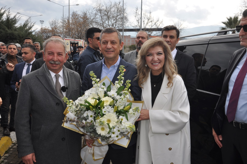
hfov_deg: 53.2
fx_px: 247
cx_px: 124
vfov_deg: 36.8
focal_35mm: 36
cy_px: 82
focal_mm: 24
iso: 200
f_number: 10
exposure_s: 1/200
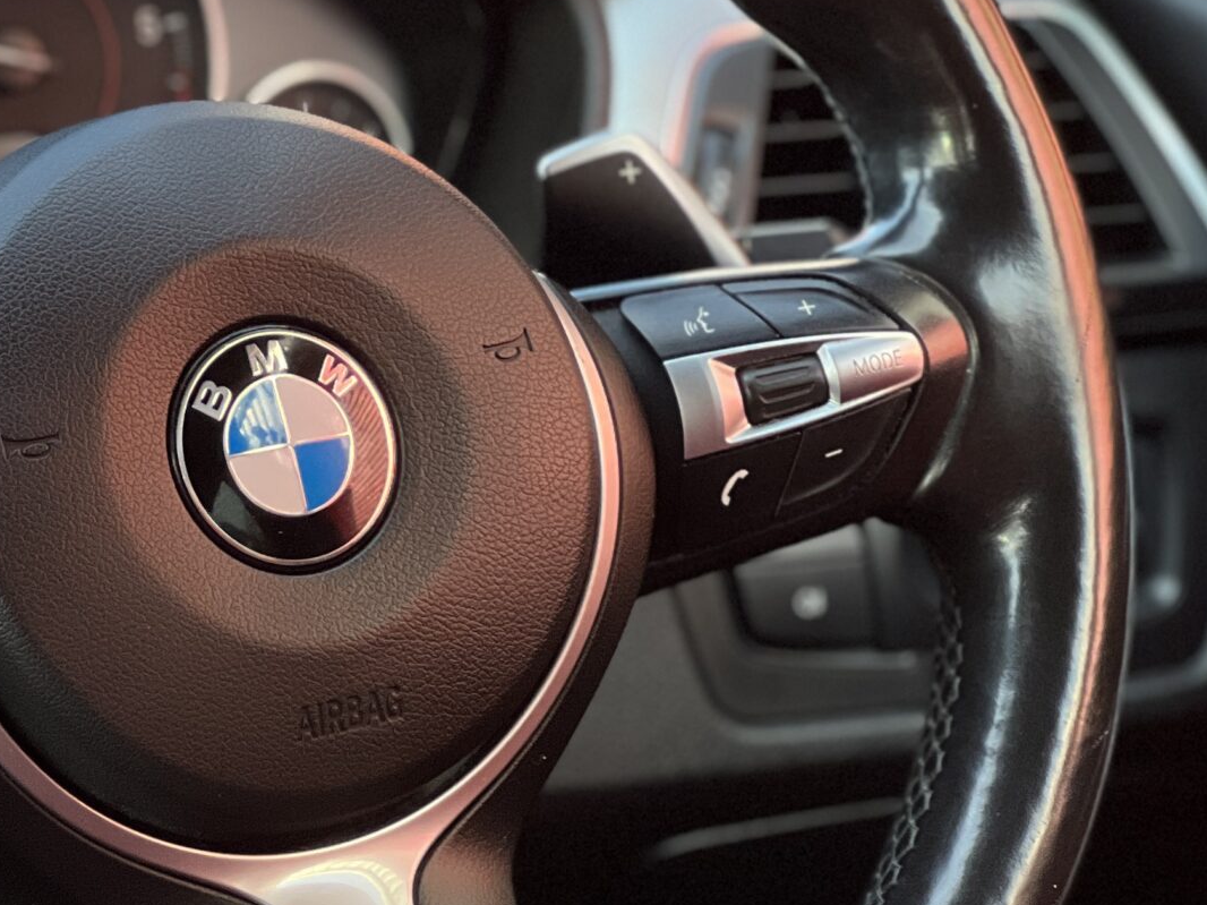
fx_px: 6449
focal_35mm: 185
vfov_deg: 8.0
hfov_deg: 10.6
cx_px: -32
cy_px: 422
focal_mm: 9
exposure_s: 1/121
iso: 160
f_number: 2.8
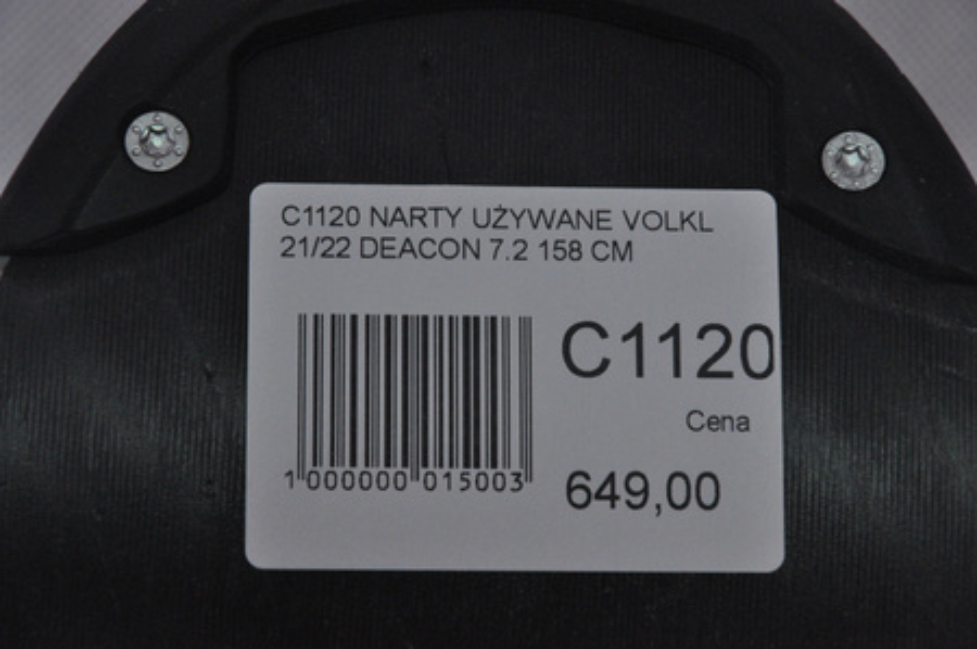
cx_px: 488
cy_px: 324
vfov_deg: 8.7
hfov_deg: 13.1
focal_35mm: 158
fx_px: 4270
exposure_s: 1/125
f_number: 9.5
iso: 3200
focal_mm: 105
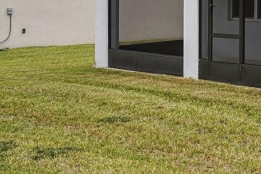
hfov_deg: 18.0
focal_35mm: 95
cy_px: -9
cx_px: 439
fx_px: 688
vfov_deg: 14.1
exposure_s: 1/30
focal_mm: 27
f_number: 18
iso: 100
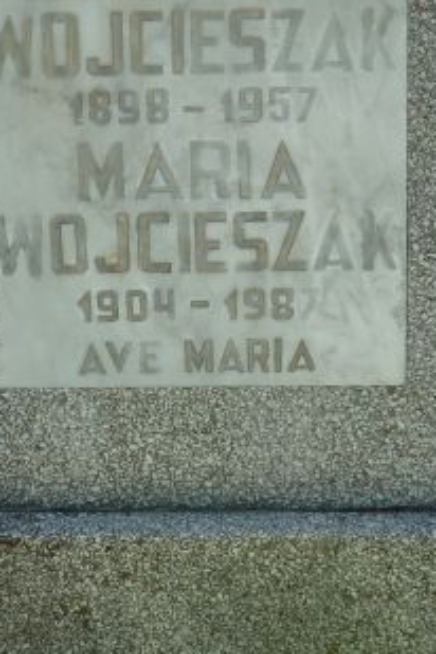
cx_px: 165
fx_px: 3052
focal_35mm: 168
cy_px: 184
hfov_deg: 8.2
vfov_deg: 12.2
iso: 125
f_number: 4.3
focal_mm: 17
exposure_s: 1/400
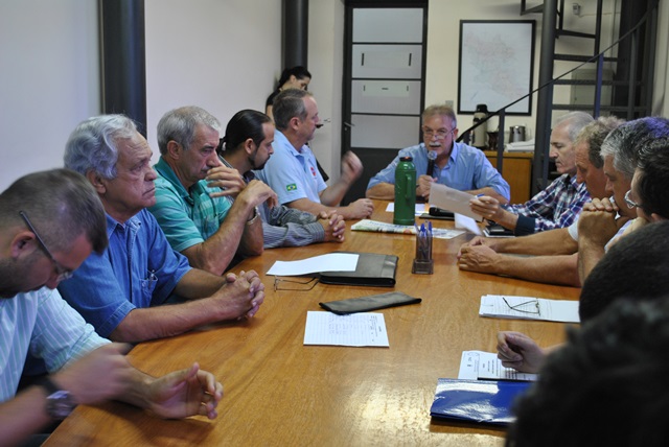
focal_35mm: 42
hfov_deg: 46.4
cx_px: 334
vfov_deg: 32.0
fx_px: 781
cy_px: 224
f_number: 4.5
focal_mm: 28
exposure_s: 1/25
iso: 400
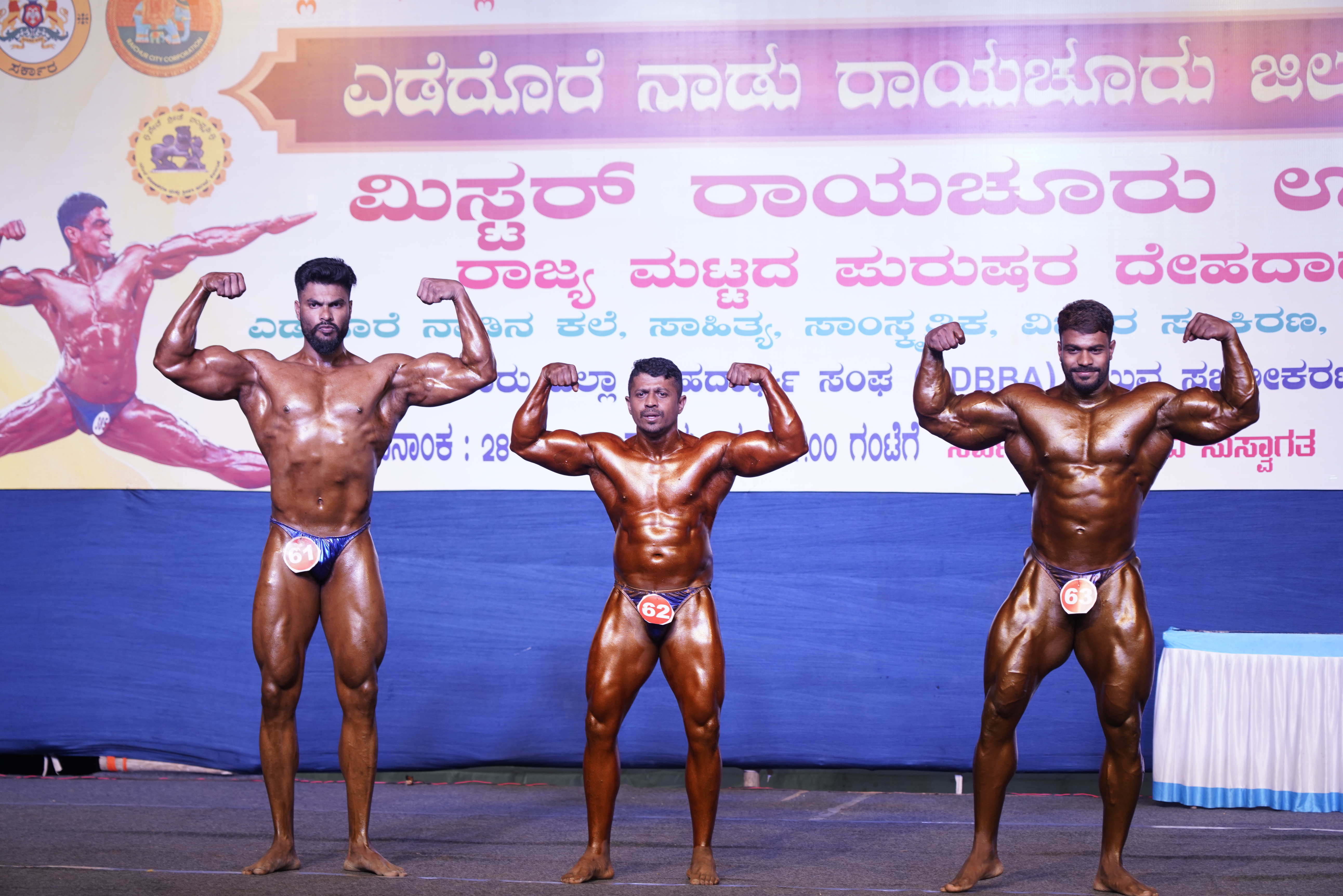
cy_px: 448
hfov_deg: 21.9
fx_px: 3470
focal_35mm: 93
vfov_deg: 14.7
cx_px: 672
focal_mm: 93
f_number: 4
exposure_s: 1/160
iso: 640
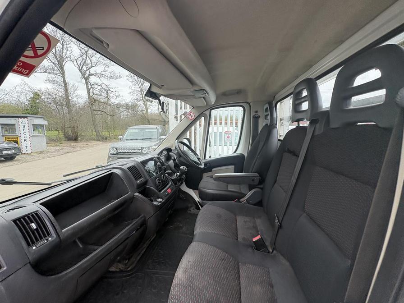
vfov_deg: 85.7
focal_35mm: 14
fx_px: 163
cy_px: 152
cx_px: 202
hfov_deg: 102.1
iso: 64
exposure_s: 1/245
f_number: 2.2
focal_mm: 2.22
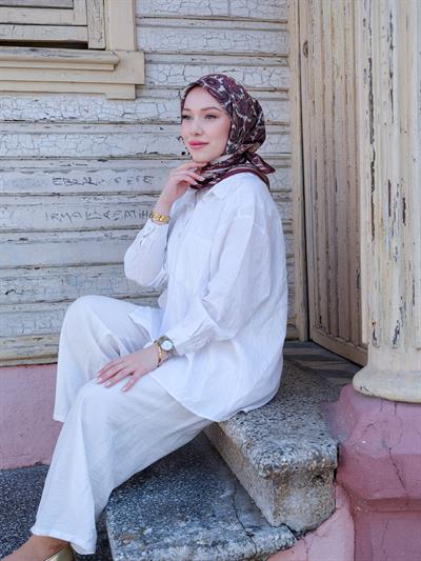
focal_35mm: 40
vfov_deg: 46.8
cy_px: 280
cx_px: 210
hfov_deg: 36.0
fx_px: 648
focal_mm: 50.9
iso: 320
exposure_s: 1/160
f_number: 7.1
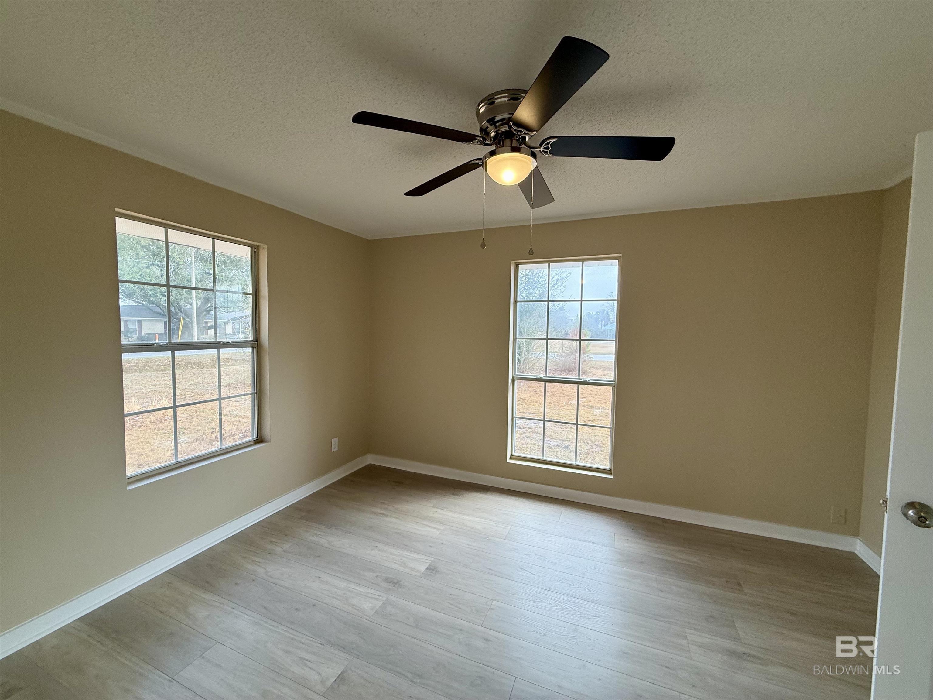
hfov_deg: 102.1
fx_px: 377
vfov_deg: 85.7
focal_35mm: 14
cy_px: 350
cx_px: 466
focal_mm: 2.22
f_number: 2.2
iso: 64
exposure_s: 1/132
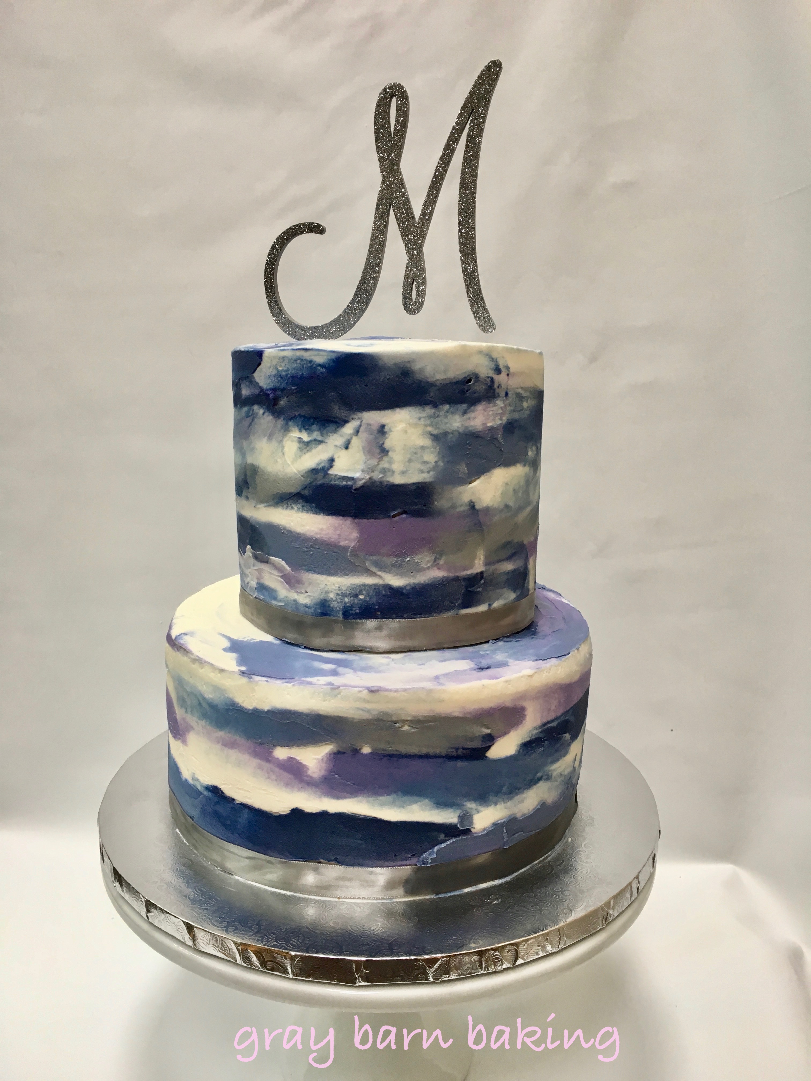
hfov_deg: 48.2
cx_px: 406
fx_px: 906
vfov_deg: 61.7
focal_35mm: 29
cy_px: 540
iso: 25
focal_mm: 4.15
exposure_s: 1/30
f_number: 2.2
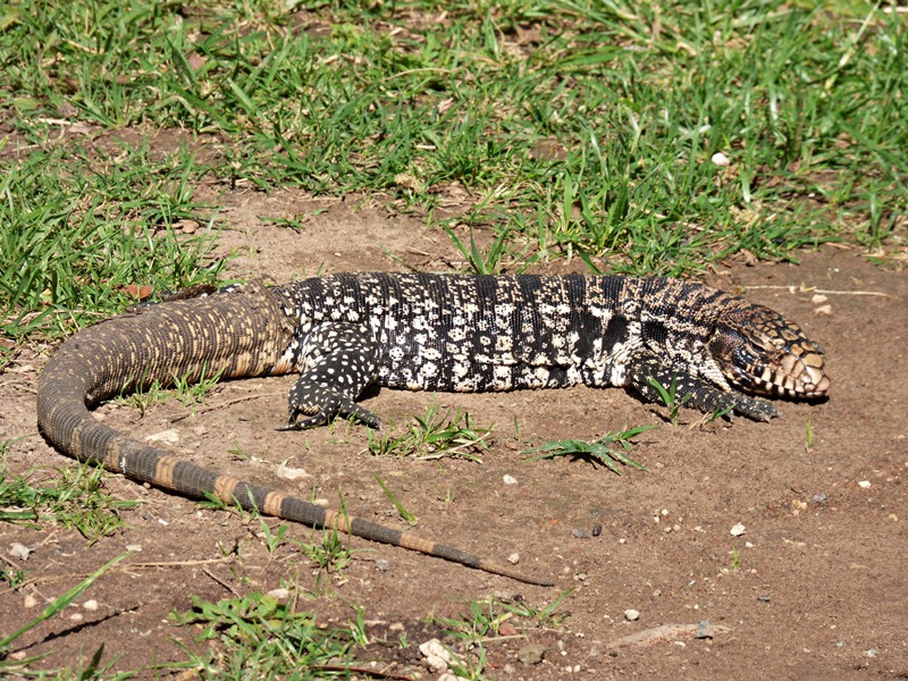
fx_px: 11594
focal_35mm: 442
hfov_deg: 4.5
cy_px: 340
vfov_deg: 3.4
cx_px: 454
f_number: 5.6
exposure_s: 1/500
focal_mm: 79.17
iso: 100
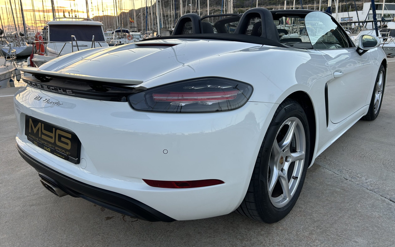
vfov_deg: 44.5
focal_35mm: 28
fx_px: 301
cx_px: 198
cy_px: 111
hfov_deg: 66.5
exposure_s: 1/251
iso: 40
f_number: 1.5
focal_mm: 5.7
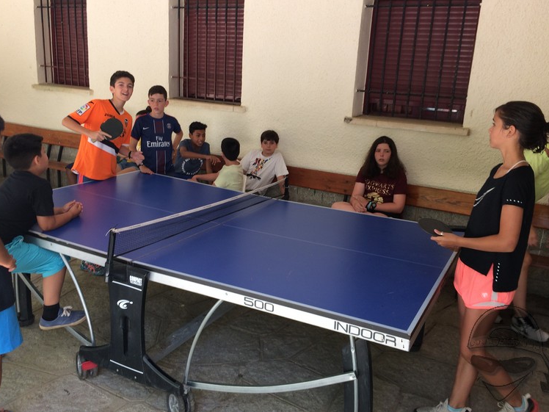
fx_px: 492
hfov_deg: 58.3
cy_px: 196
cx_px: 286
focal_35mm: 31
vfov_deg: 45.4
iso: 40
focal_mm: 4.15
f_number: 2.2
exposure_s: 1/100
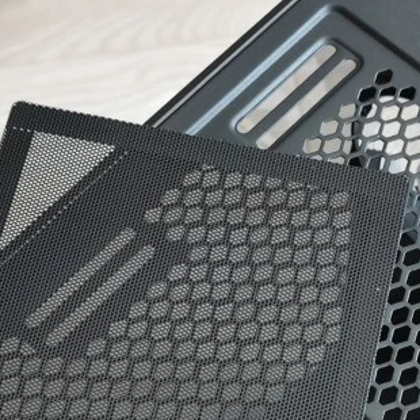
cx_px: 224
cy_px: 377
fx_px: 1345
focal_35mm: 98
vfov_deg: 17.5
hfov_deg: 17.7
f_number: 1.6
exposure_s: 1/120
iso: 125
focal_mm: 5.56
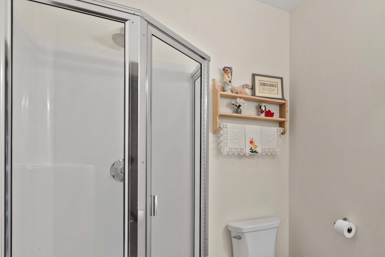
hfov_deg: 64.3
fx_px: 267
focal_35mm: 25
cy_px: 163
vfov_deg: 50.7
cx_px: 315
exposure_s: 1/2.5
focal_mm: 15
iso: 200
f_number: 8
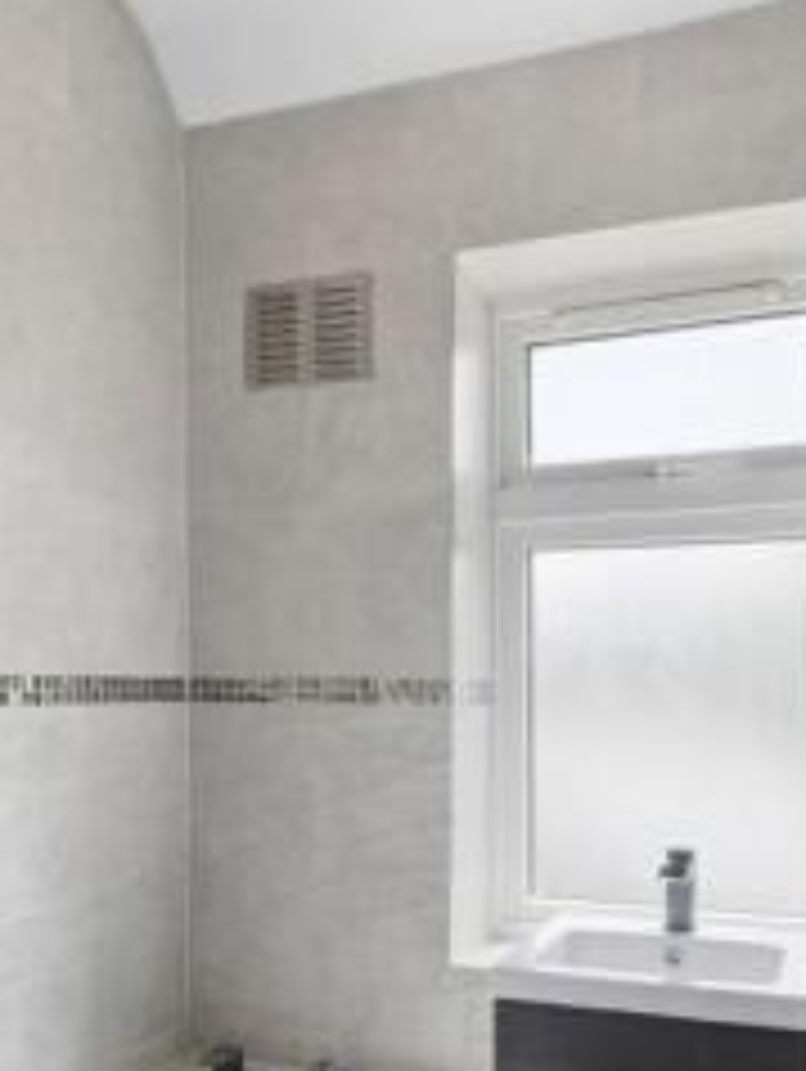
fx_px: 1147
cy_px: 718
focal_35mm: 37
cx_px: 389
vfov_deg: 49.2
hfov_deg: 38.7
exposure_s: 1/125
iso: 2000
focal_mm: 14
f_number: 7.1
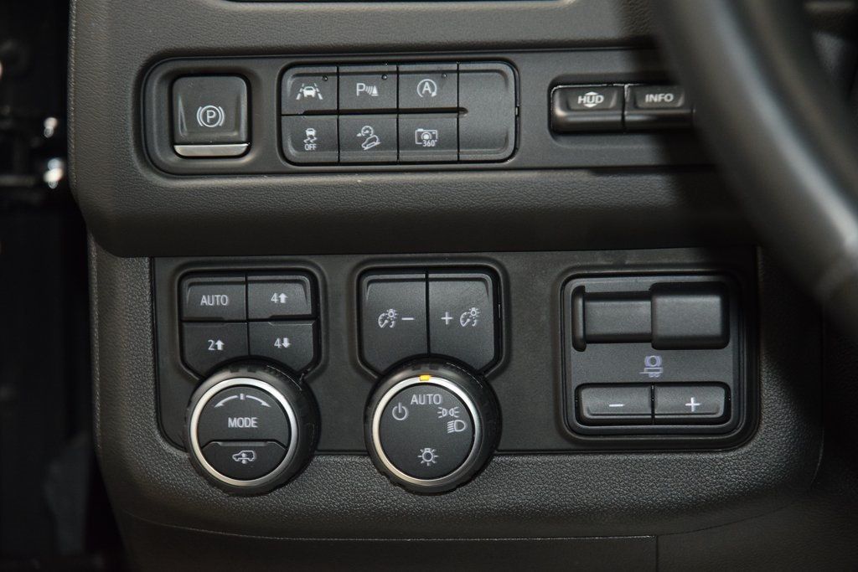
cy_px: 286
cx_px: 429
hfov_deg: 19.5
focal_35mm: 105
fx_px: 2503
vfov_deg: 13.0
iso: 1800
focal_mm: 70
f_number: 4.5
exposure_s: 1/30
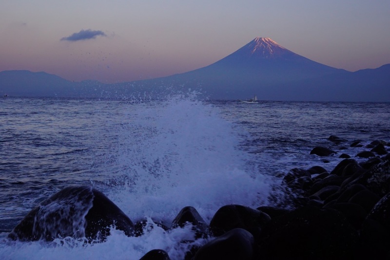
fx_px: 759
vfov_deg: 19.5
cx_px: 195
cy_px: 130
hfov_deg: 28.8
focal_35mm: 70
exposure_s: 1/100
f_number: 13
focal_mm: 70
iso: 1600
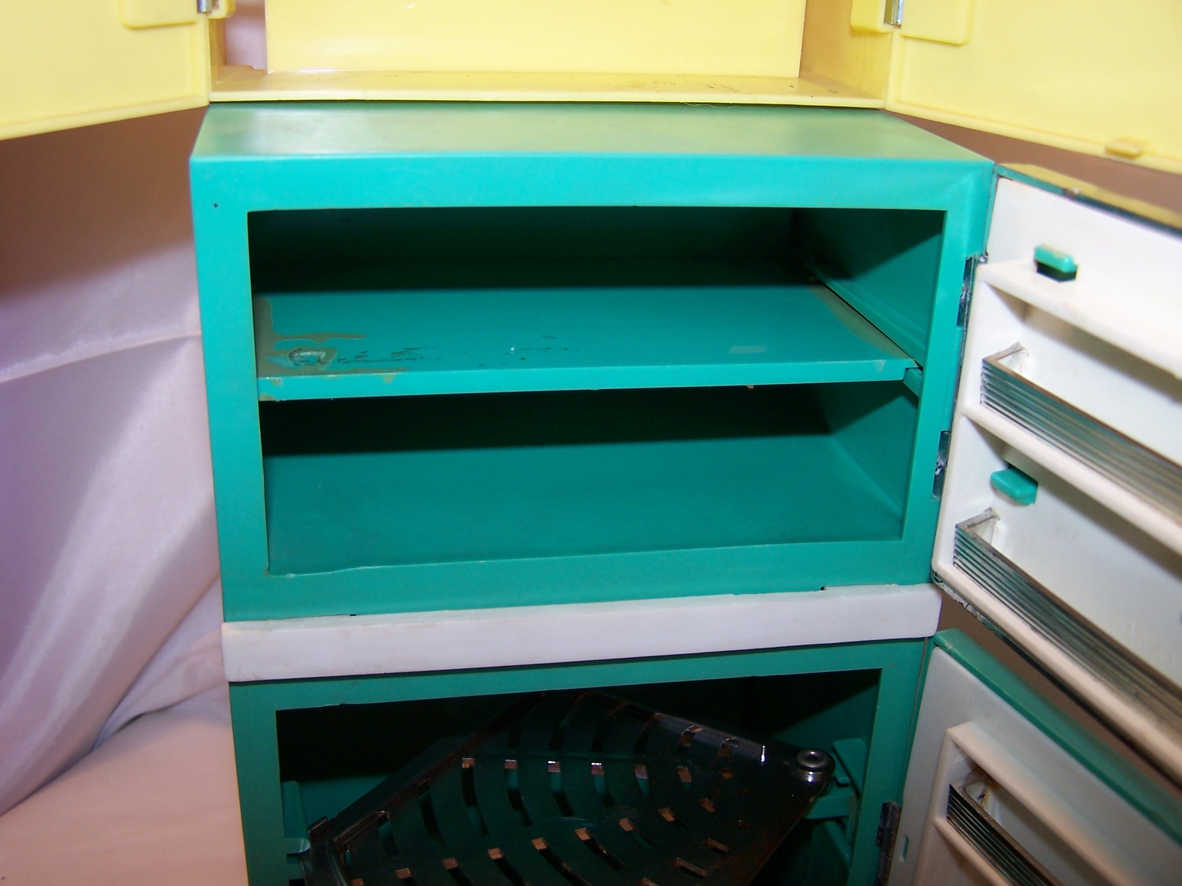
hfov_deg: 49.0
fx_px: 1298
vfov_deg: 37.7
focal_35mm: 38
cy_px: 443
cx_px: 591
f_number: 2.8
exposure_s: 1/60
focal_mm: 6.3
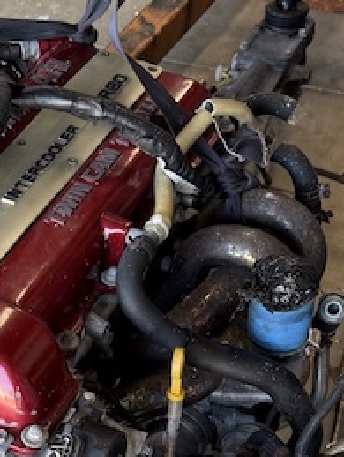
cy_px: 353
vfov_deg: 25.9
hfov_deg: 19.6
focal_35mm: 74
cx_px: 32
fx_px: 978
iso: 160
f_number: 1.78
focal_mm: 6.76
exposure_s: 1/120
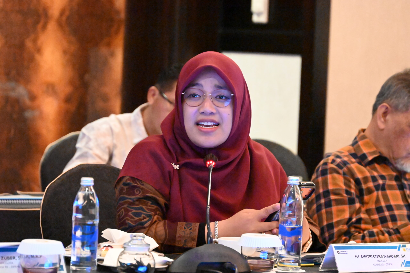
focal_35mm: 165
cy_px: 136
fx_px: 1879
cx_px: 205
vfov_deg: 8.3
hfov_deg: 12.5
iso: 40000
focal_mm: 165
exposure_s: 1/60
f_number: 7.1
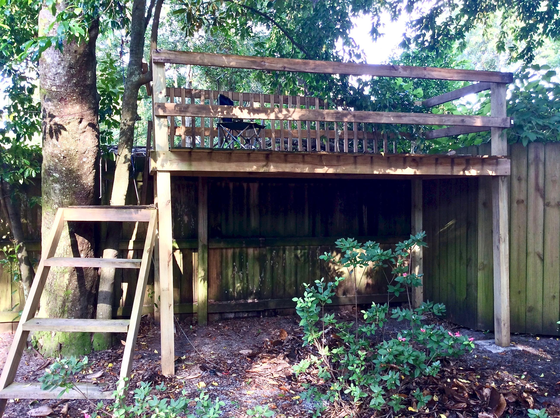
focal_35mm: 32
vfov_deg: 44.1
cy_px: 209
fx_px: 517
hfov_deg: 56.9
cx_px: 280
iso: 32
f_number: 2.4
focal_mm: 3.3
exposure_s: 1/30
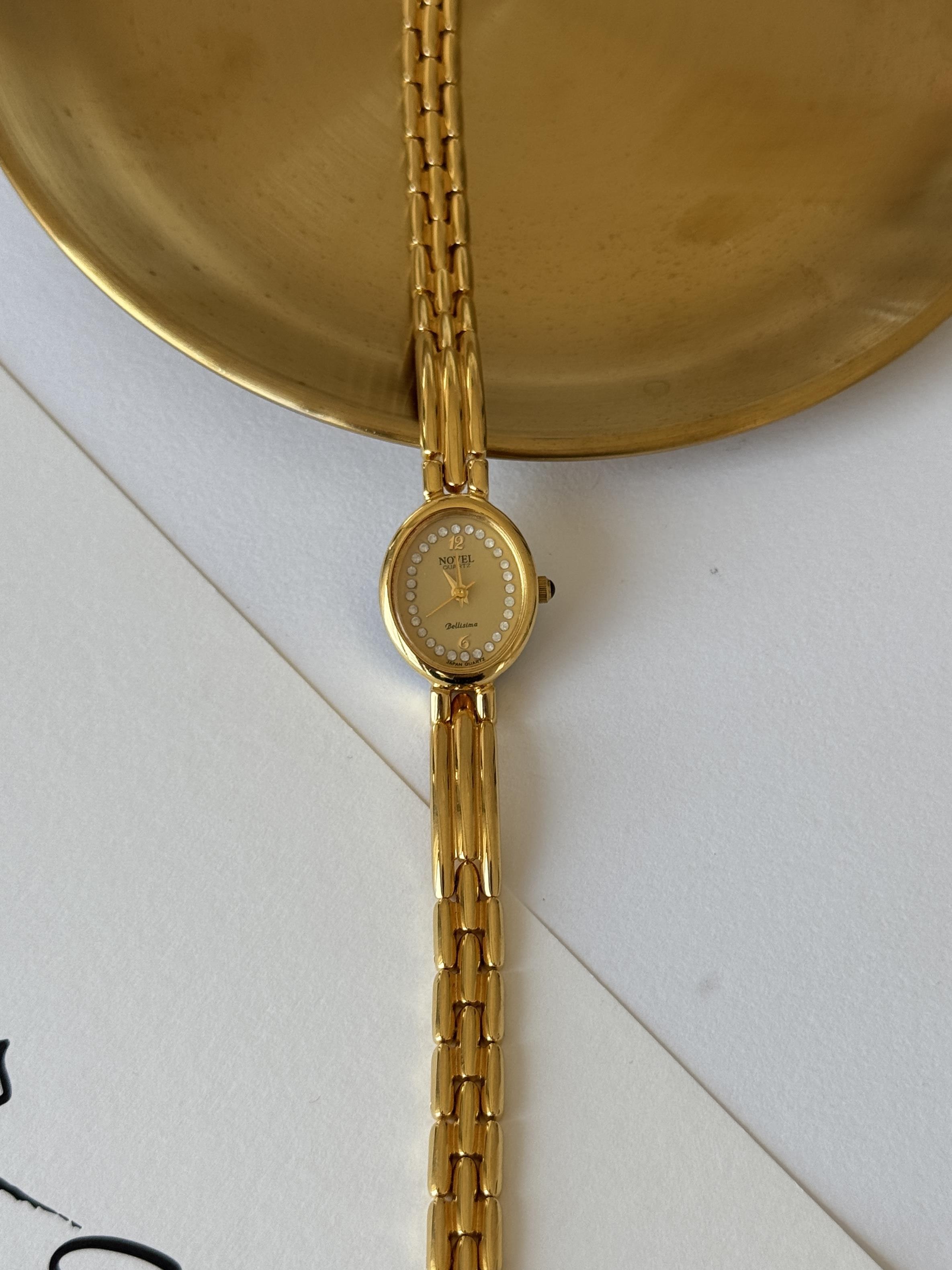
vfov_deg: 39.7
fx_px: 1760
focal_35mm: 48
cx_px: 476
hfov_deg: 30.3
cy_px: 635
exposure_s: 1/531
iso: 64
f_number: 1.78
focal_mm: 6.76
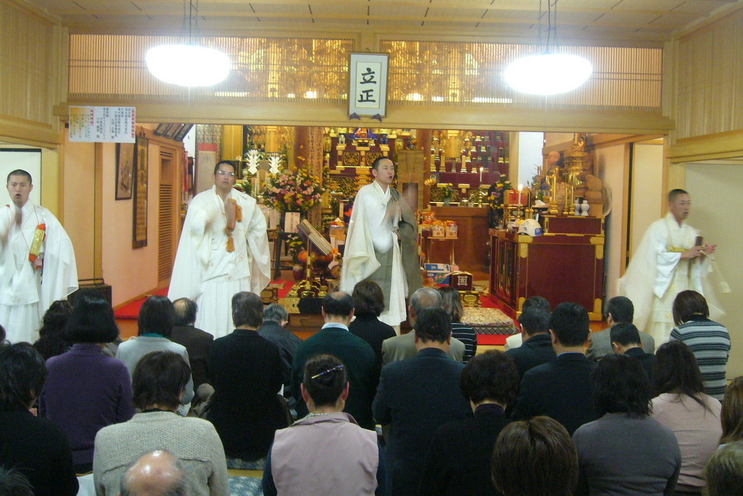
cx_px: 373
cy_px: 227
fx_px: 784
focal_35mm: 38
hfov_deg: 50.7
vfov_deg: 35.0
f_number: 2.9
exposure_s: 1/8
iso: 200
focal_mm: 6
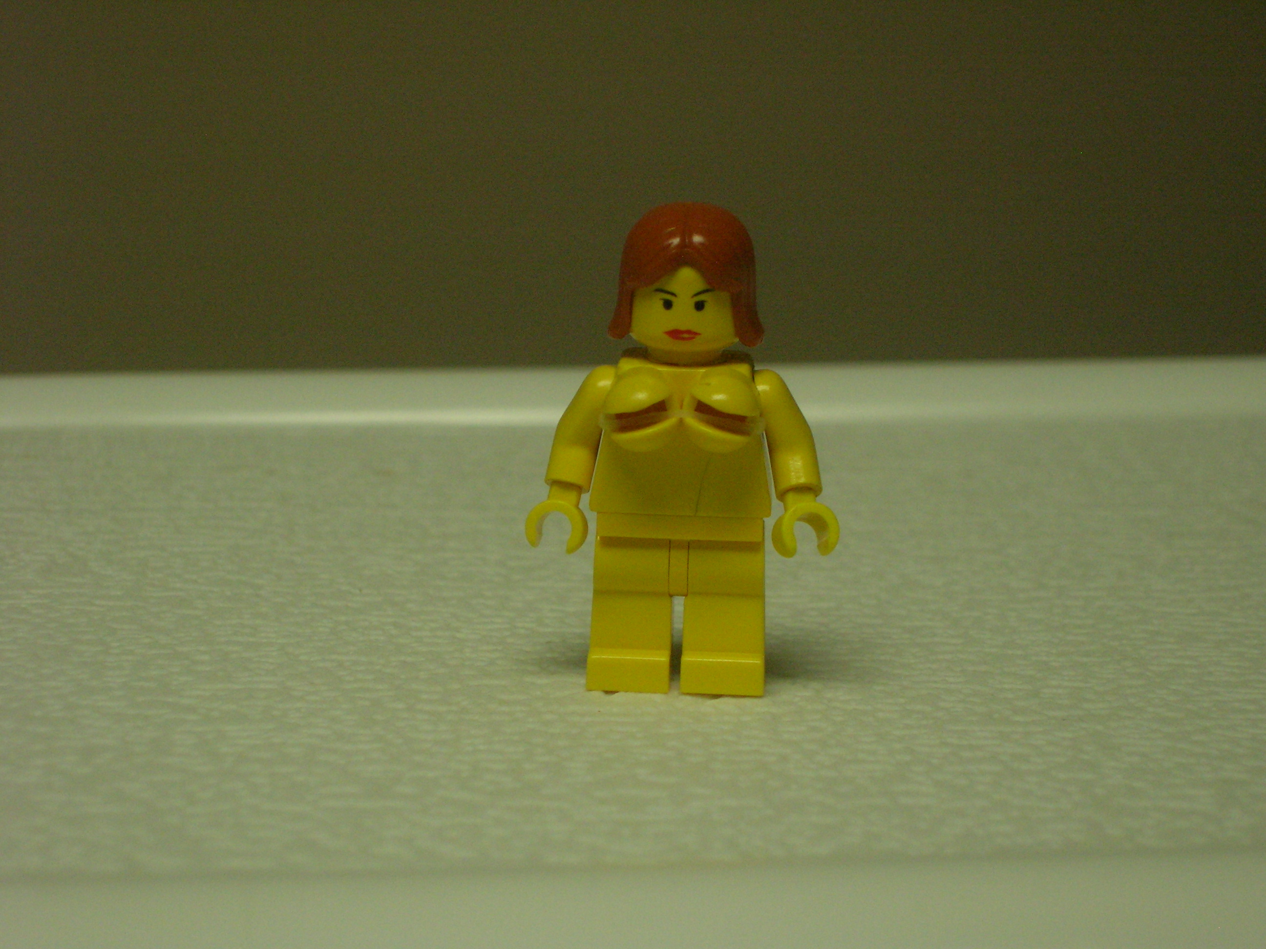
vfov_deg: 19.9
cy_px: 474
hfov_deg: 26.3
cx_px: 633
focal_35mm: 74
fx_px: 2706
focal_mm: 12.3
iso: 200
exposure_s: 1/60
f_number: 4
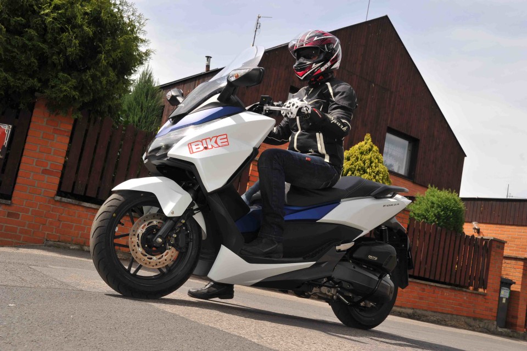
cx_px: 264
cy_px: 176
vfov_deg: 33.4
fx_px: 585
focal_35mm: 40
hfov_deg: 48.5
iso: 200
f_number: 11
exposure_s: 1/250
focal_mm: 40
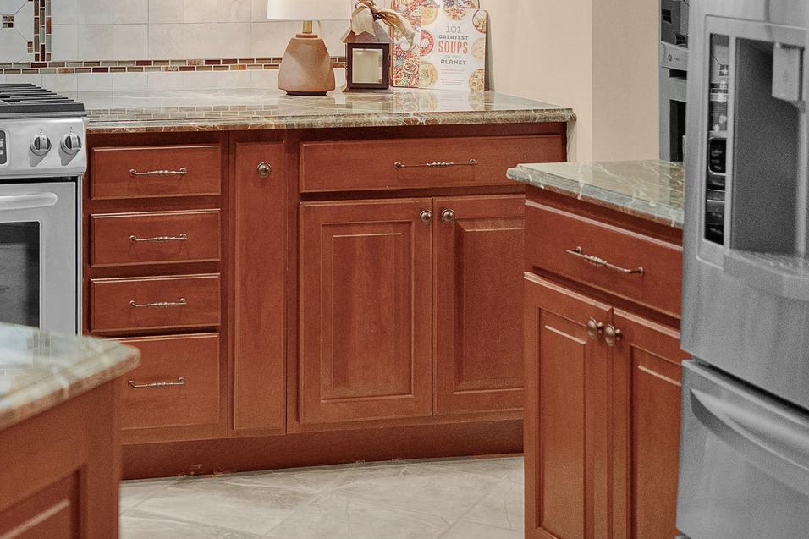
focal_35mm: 75
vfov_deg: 17.7
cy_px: -22
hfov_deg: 25.6
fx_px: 1685
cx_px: -7
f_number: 2.8
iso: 2500
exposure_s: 1/250
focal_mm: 35
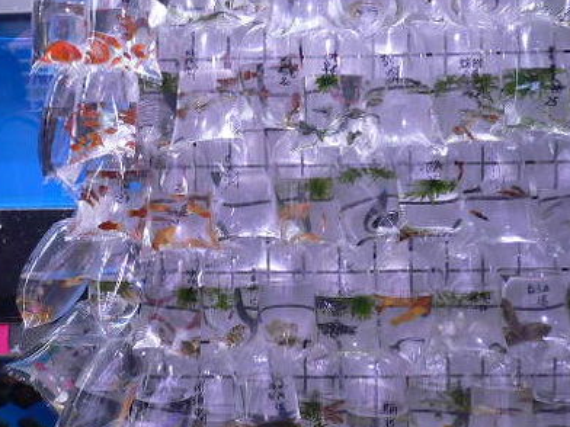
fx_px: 955
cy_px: 171
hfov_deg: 33.1
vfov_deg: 25.2
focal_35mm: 58
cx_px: 218
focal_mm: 5.8
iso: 100
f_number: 2.8
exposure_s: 1/40
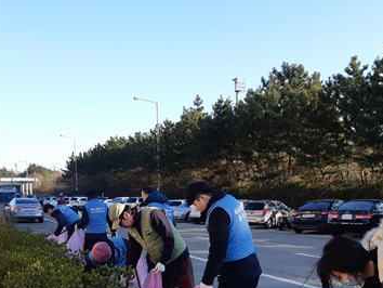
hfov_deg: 40.3
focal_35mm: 47
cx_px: 166
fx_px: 520
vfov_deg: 29.7
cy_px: 258
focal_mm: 3.93
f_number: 1.7
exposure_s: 1/639
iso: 40
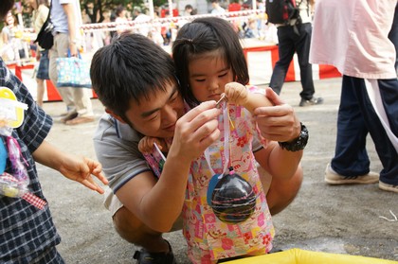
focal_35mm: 42
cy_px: 132
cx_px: 199
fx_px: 464
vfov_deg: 31.8
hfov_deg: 46.4
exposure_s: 1/160
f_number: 5.6
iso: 200
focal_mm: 28
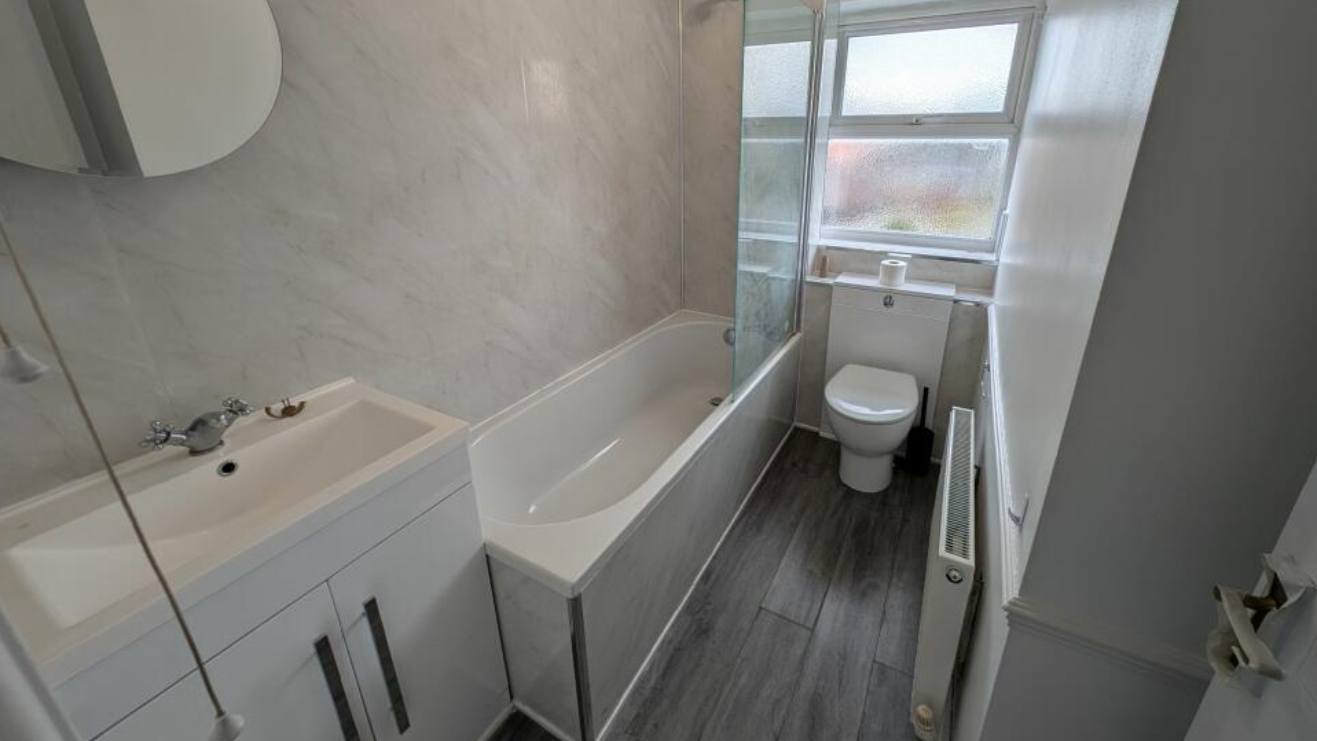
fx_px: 489
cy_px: 307
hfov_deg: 106.7
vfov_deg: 73.7
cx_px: 691
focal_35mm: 14
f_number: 1.95
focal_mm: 2.23
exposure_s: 1/76.1
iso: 41
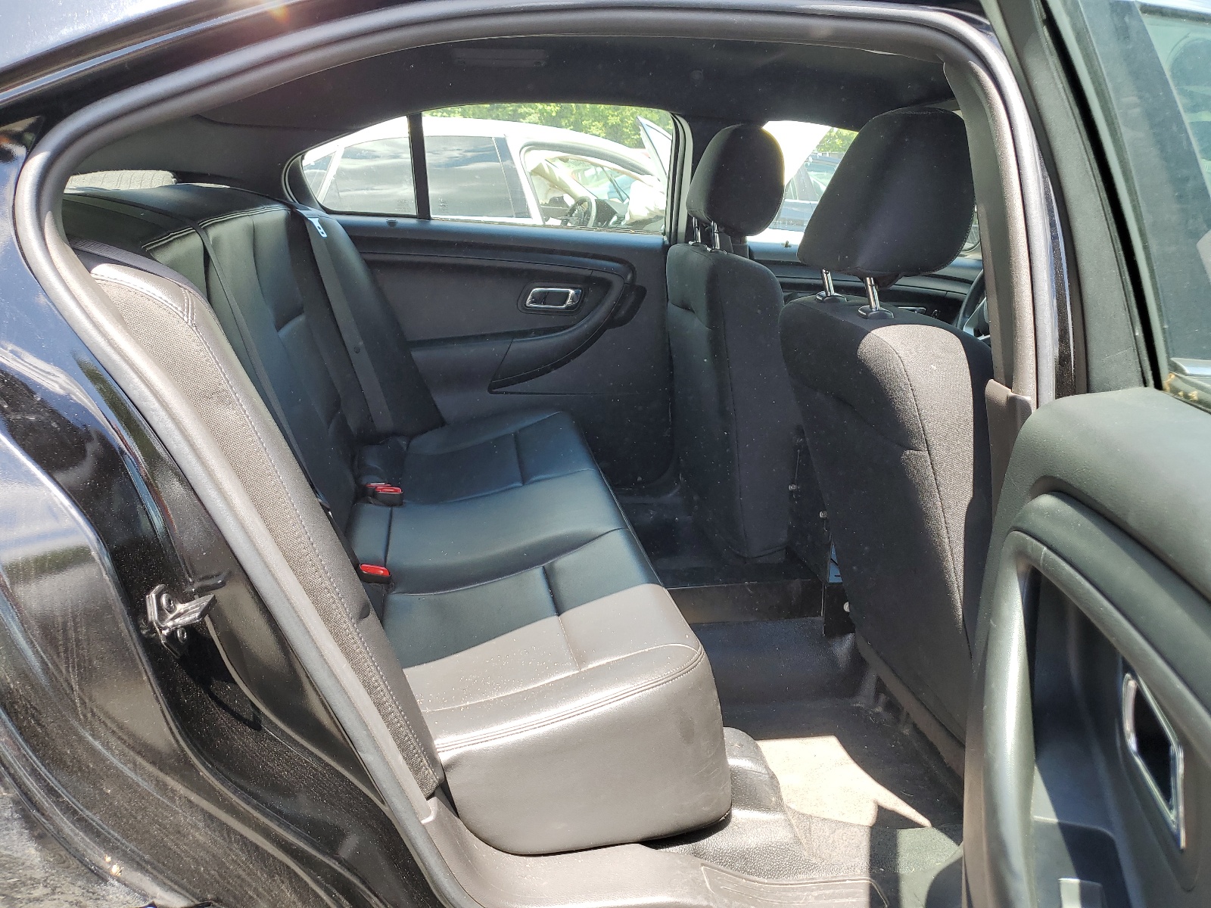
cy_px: 454
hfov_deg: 67.3
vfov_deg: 53.1
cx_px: 606
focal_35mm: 26
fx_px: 910
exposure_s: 1/323
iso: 50
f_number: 1.5
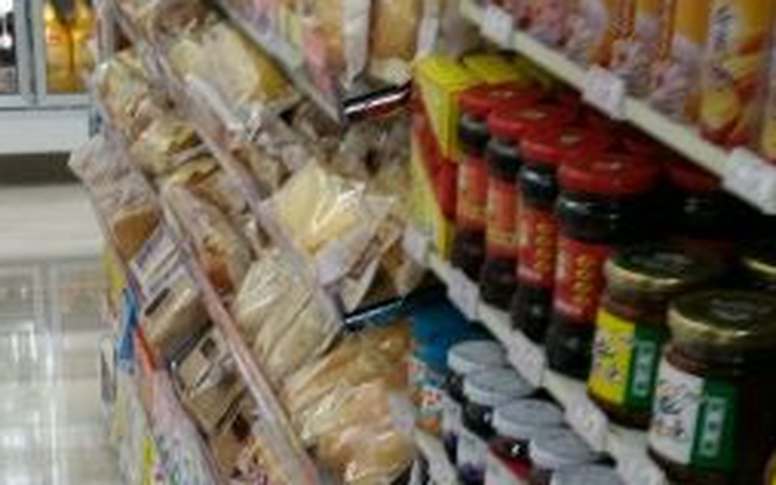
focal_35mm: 82
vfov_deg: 15.5
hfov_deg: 25.2
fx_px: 1734
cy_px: 528
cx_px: 311
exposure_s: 1/33
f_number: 2
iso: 148
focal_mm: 3.78
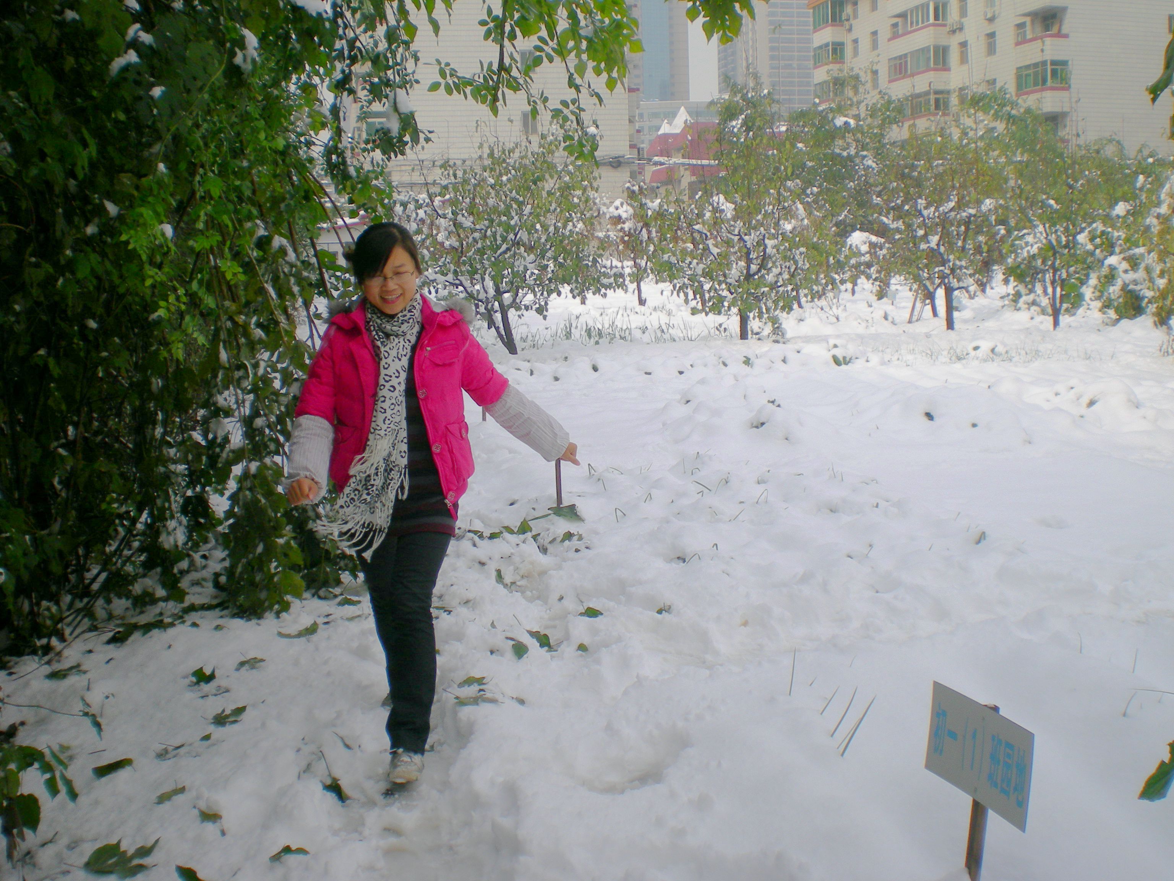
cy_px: 440
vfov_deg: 37.7
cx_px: 587
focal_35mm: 38
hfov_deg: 49.0
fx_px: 1289
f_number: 4.6
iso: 50
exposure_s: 1/399
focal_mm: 6.3
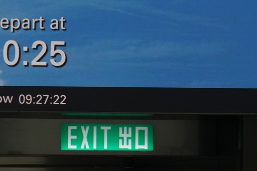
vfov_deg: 5.3
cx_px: -245
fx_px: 1848
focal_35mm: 259
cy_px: 101
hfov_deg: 7.6
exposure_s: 1/60
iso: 1000
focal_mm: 53
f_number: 9
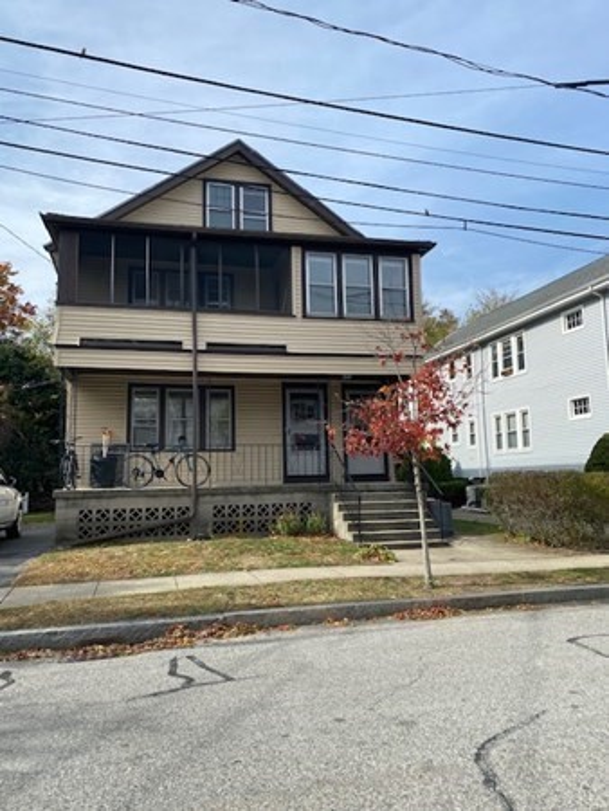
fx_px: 609
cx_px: 304
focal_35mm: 26
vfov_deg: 67.3
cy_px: 406
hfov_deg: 53.1
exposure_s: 1/2463
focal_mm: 4.25
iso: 32
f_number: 1.8
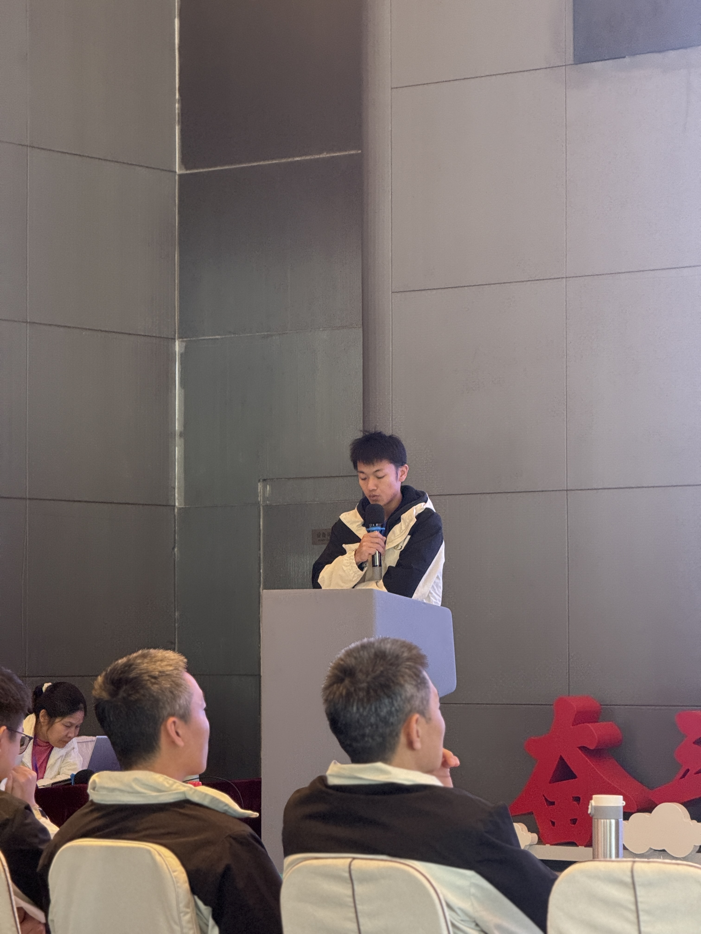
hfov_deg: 12.3
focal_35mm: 120
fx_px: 3240
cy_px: 467
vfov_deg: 16.4
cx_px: 350
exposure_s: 1/100
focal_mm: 15.66
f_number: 2.8
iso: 640
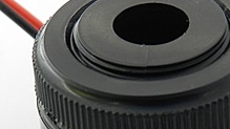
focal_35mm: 149
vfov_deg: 8.1
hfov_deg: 14.4
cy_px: 126
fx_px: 908
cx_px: 163
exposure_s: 1/320
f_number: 4.6
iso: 160
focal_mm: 10.7
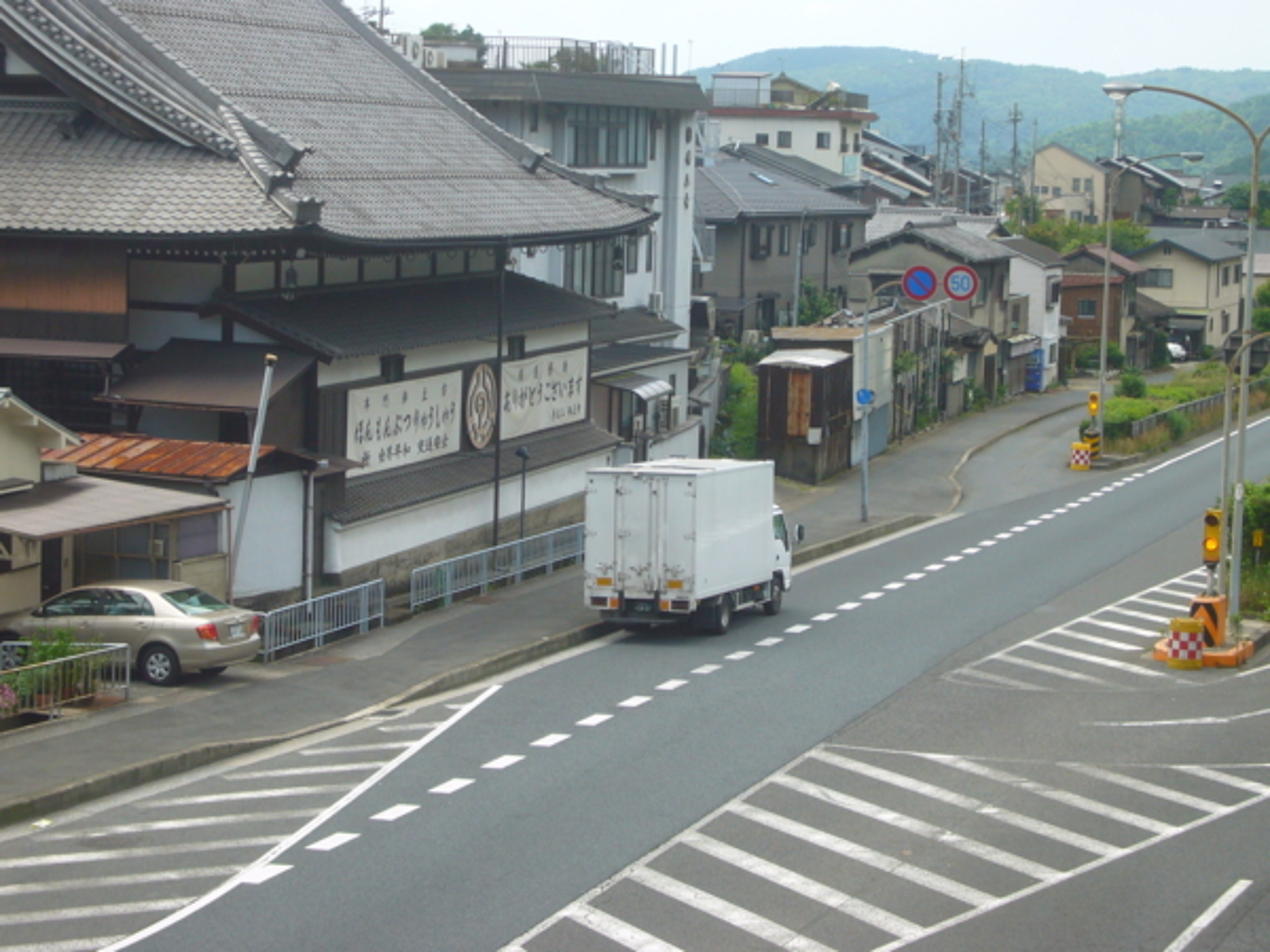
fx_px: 3155
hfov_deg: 22.8
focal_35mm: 86
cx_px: 635
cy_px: 476
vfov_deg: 17.2
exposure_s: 1/250
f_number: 5
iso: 80
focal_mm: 14.2
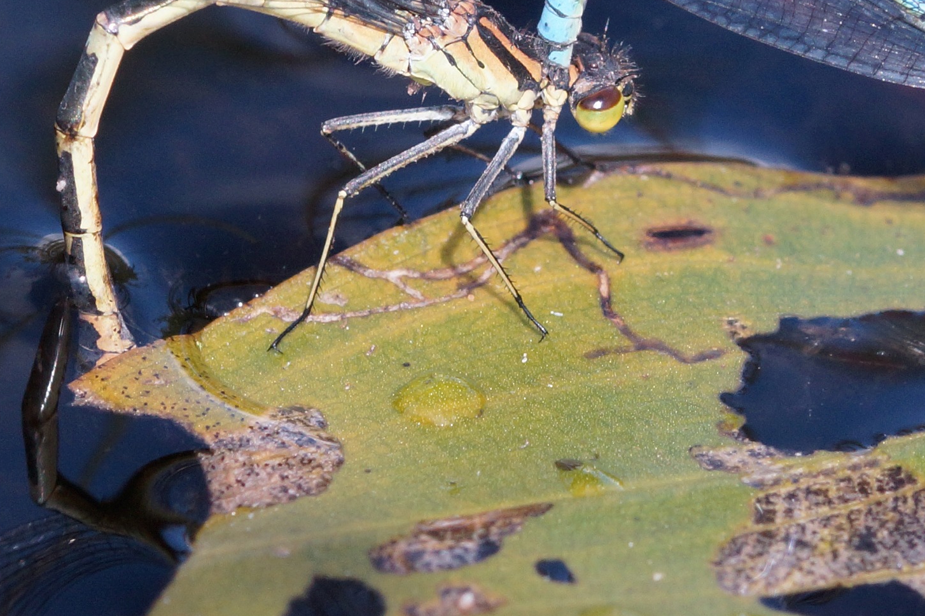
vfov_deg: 4.2
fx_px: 8350
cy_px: 128
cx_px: 599
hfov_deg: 6.3
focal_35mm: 325
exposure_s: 1/160
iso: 400
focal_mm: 105
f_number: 10
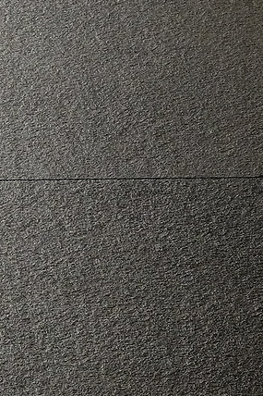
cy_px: -31
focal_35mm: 230
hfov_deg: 5.7
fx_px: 2522
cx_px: -448
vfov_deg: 8.9
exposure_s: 1/1300
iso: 200
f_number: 8
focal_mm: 27
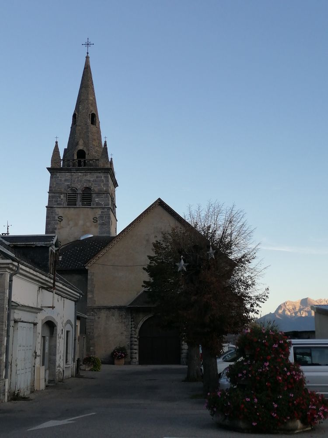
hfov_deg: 33.6
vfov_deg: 43.9
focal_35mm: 43
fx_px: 543
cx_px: 164
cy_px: 219
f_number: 1.8
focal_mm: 3.96
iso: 50
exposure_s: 1/498
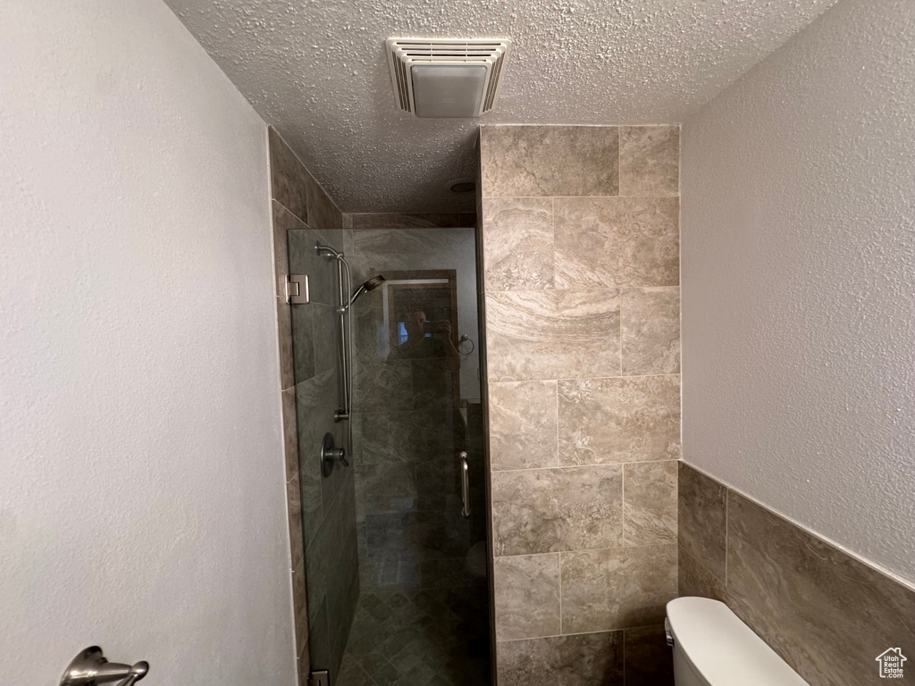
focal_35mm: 14
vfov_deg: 85.7
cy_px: 343
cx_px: 458
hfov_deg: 102.1
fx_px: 370
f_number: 2.2
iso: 250
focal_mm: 2.22
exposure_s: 1/60
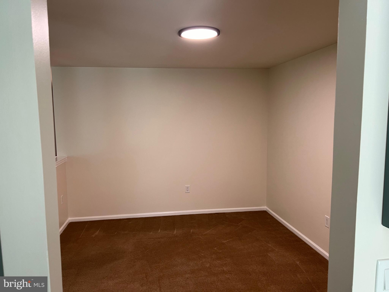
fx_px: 292
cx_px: 194
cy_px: 146
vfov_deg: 53.1
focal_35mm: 26
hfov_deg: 67.3
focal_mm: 5.7
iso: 100
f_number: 1.5
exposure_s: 1/60
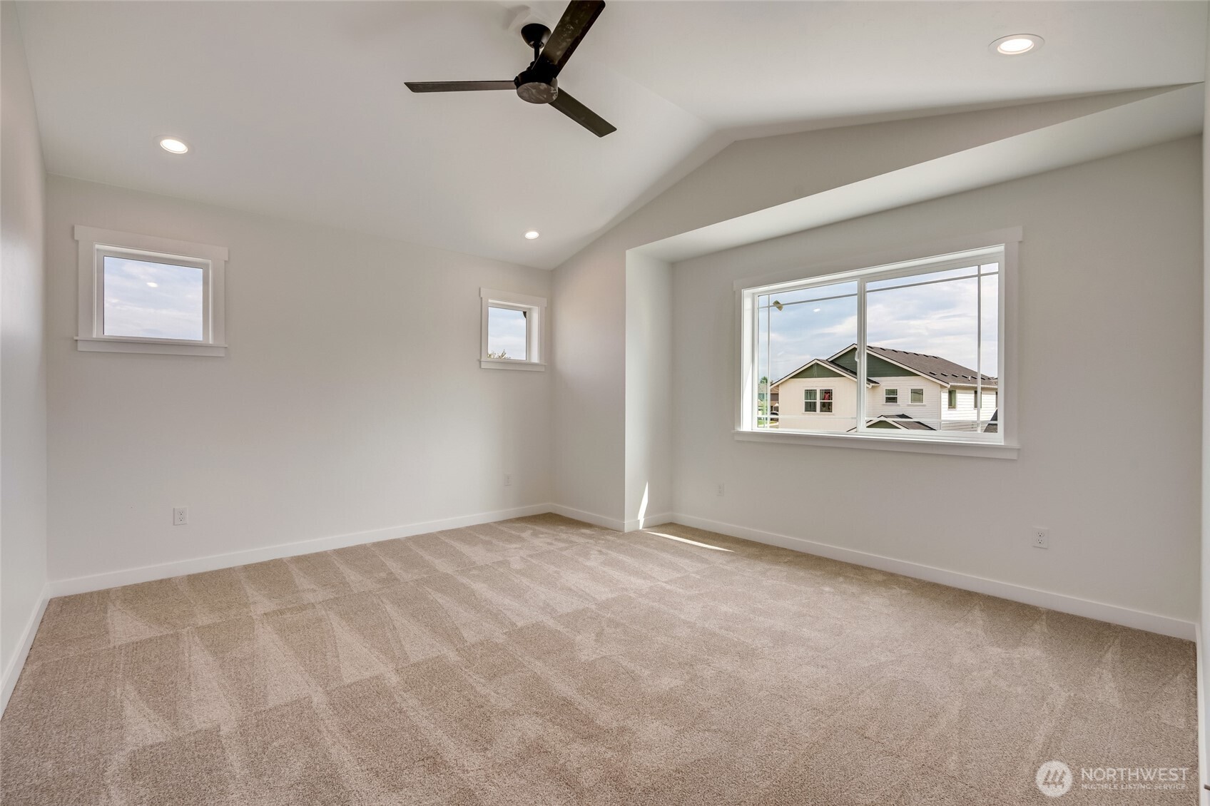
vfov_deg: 73.7
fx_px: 538
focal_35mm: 16
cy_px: 403
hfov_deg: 96.7
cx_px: 605
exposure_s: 1/2500
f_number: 9
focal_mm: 16
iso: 400
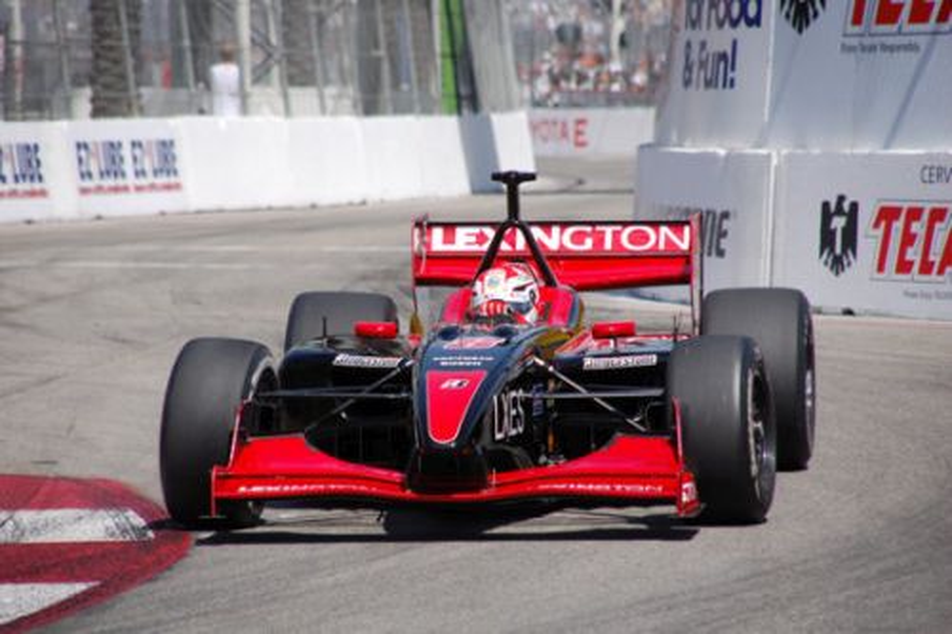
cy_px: 317
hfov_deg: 6.9
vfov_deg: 4.6
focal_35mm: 300
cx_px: 476
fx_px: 7930
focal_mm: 200
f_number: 6.3
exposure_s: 1/800
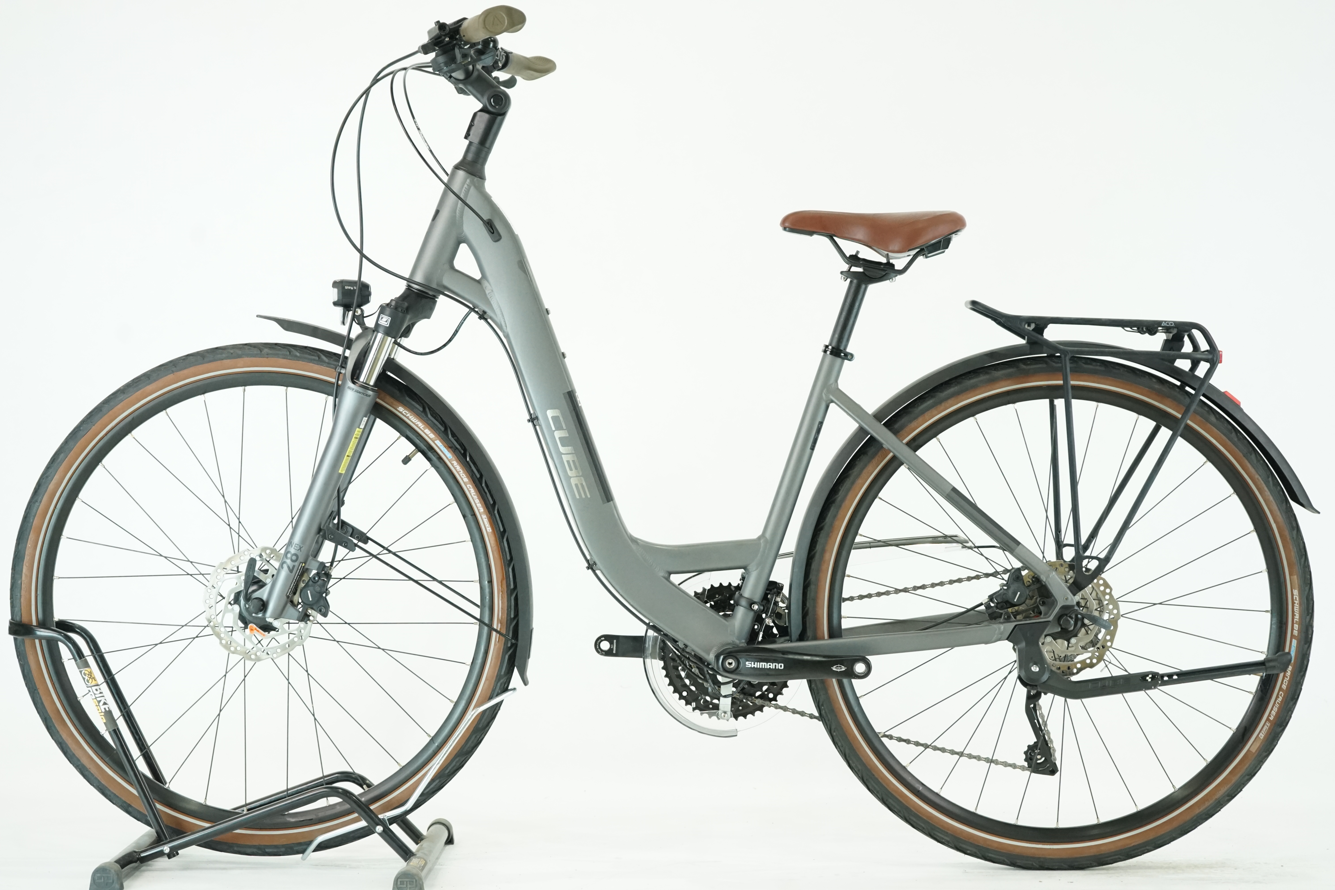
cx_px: 668
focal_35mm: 67
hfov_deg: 30.1
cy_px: 445
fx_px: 2484
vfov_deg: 20.3
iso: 2500
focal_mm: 67
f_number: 5.6
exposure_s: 1/200
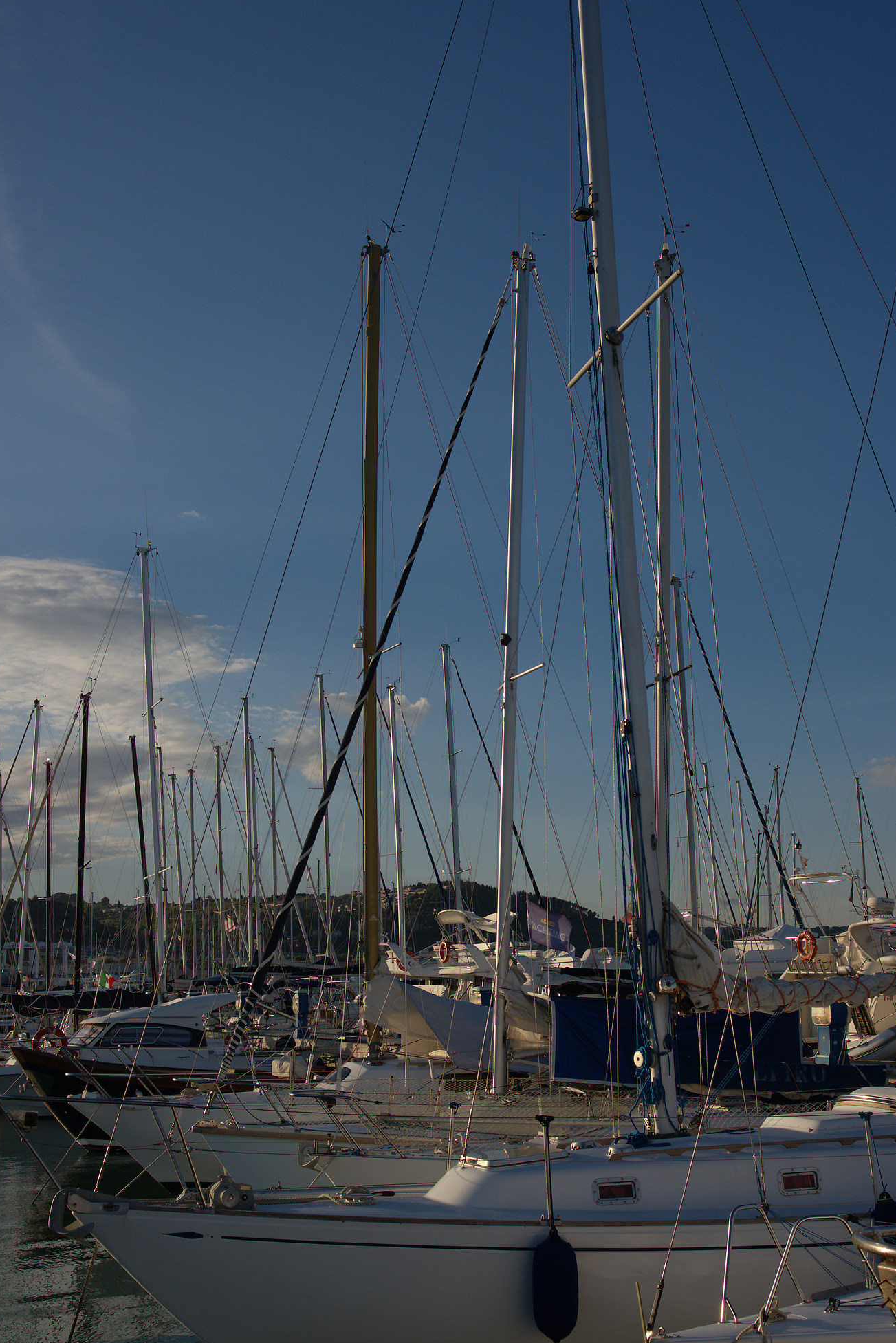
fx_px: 1604
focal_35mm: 43
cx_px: 456
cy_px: 798
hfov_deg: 31.2
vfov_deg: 45.2
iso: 100
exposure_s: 1/800
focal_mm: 35
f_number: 8
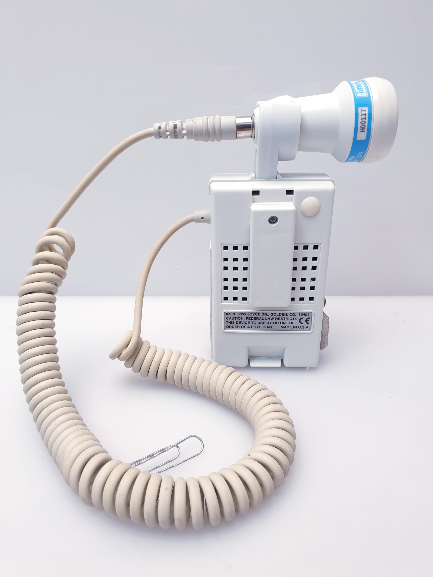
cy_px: 288
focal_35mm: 26
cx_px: 216
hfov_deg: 53.1
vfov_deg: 67.3
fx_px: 434
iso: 64
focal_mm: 4.3
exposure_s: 1/50
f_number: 2.4
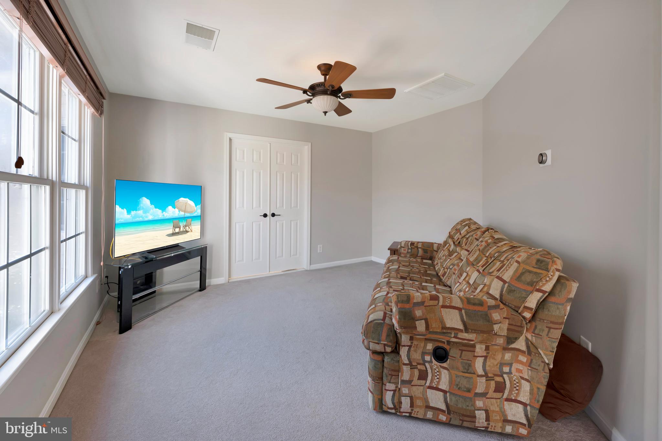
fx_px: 257
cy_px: 220
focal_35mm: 14
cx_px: 331
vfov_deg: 81.2
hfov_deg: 104.3
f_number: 5.6
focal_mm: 14
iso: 400
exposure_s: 1/50
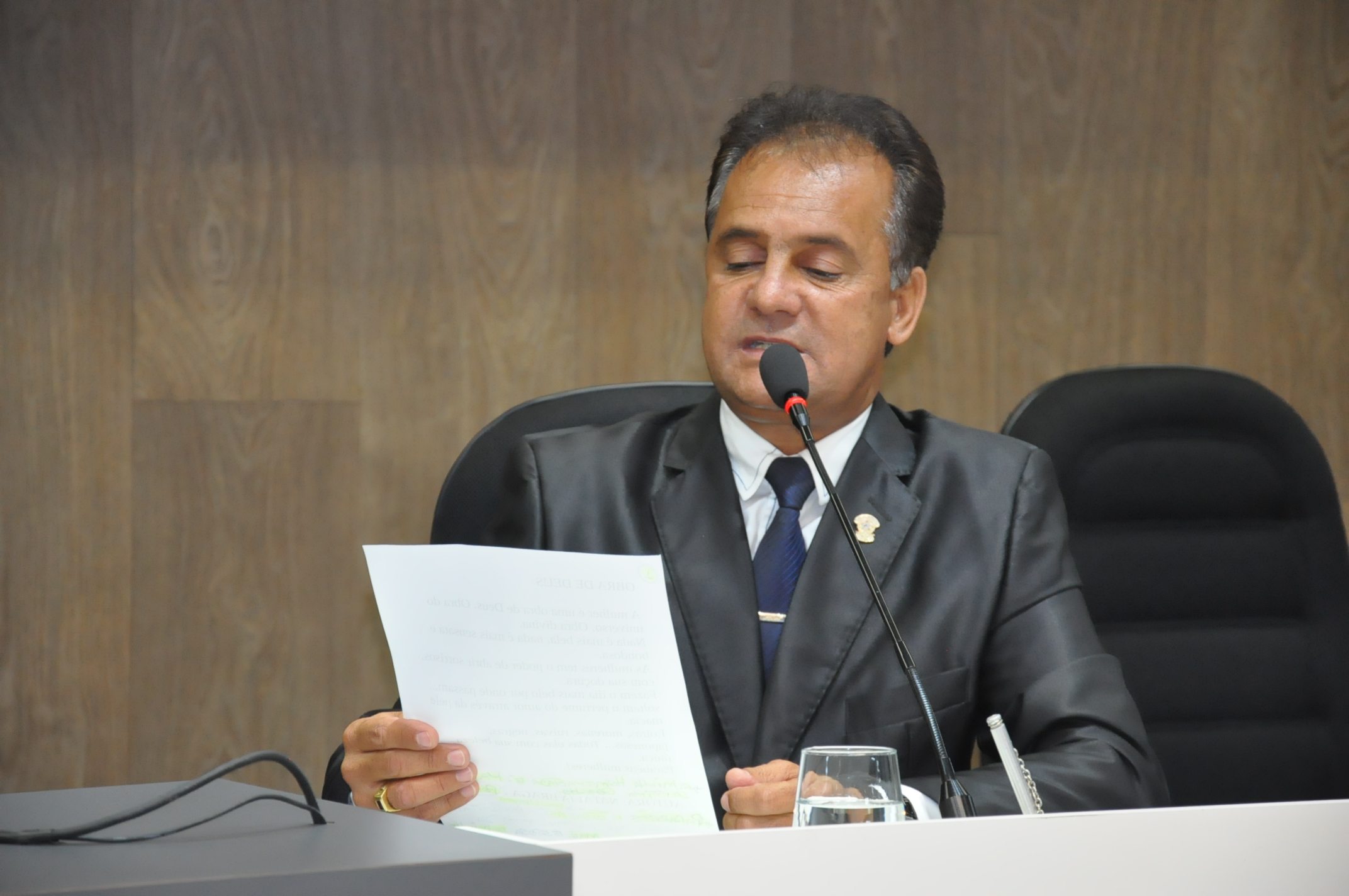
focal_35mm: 138
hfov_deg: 14.9
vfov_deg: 9.9
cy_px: 448
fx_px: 5165
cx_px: 674
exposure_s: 1/80
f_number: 5.6
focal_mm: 92
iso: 2000
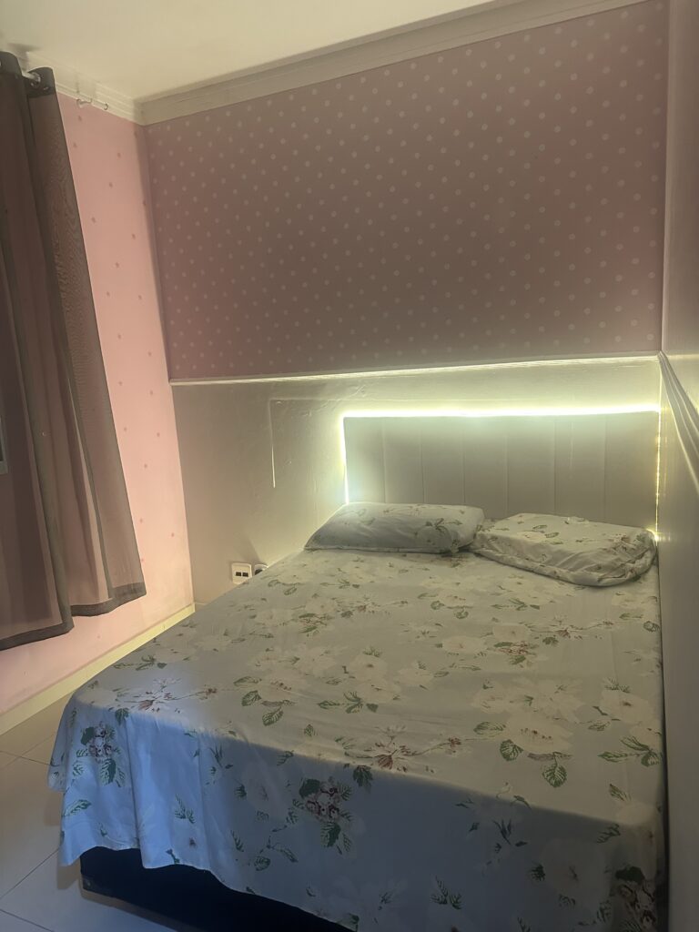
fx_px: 646
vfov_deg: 71.6
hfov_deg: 56.8
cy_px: 466
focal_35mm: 24
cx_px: 350
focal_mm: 6.86
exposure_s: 1/60
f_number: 1.78
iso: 500
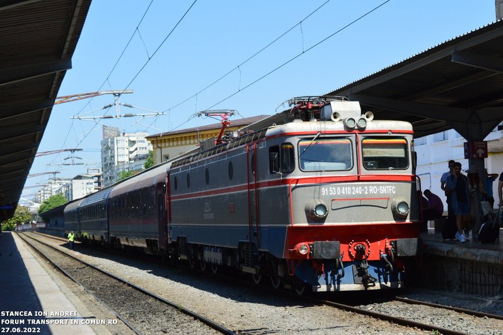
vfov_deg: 17.5
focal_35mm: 78
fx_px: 1089
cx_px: 252
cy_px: 168
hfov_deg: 26.0
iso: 800
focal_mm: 52
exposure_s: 1/640
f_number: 11
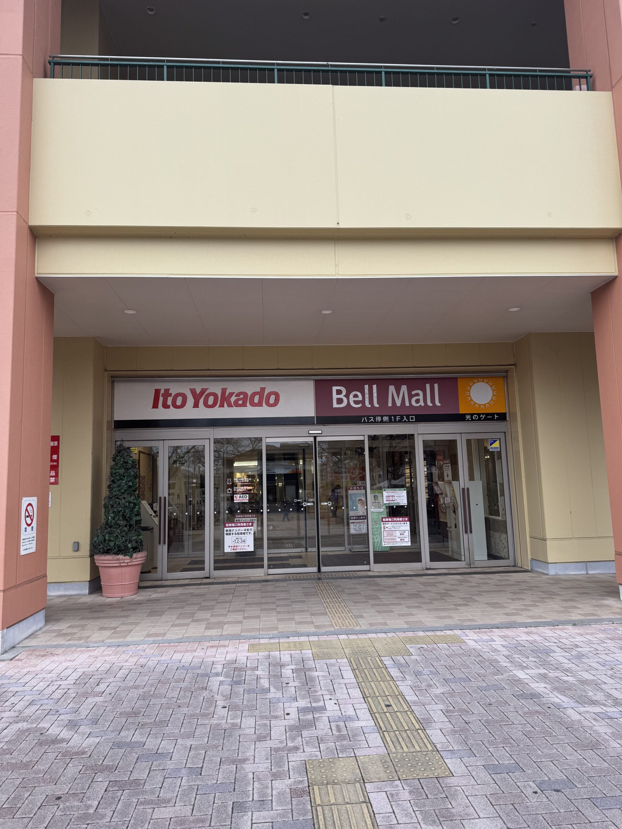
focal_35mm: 24
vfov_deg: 71.6
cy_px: 414
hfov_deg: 56.8
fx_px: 575
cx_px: 311
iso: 80
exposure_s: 1/284
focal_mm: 6.76
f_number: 1.78
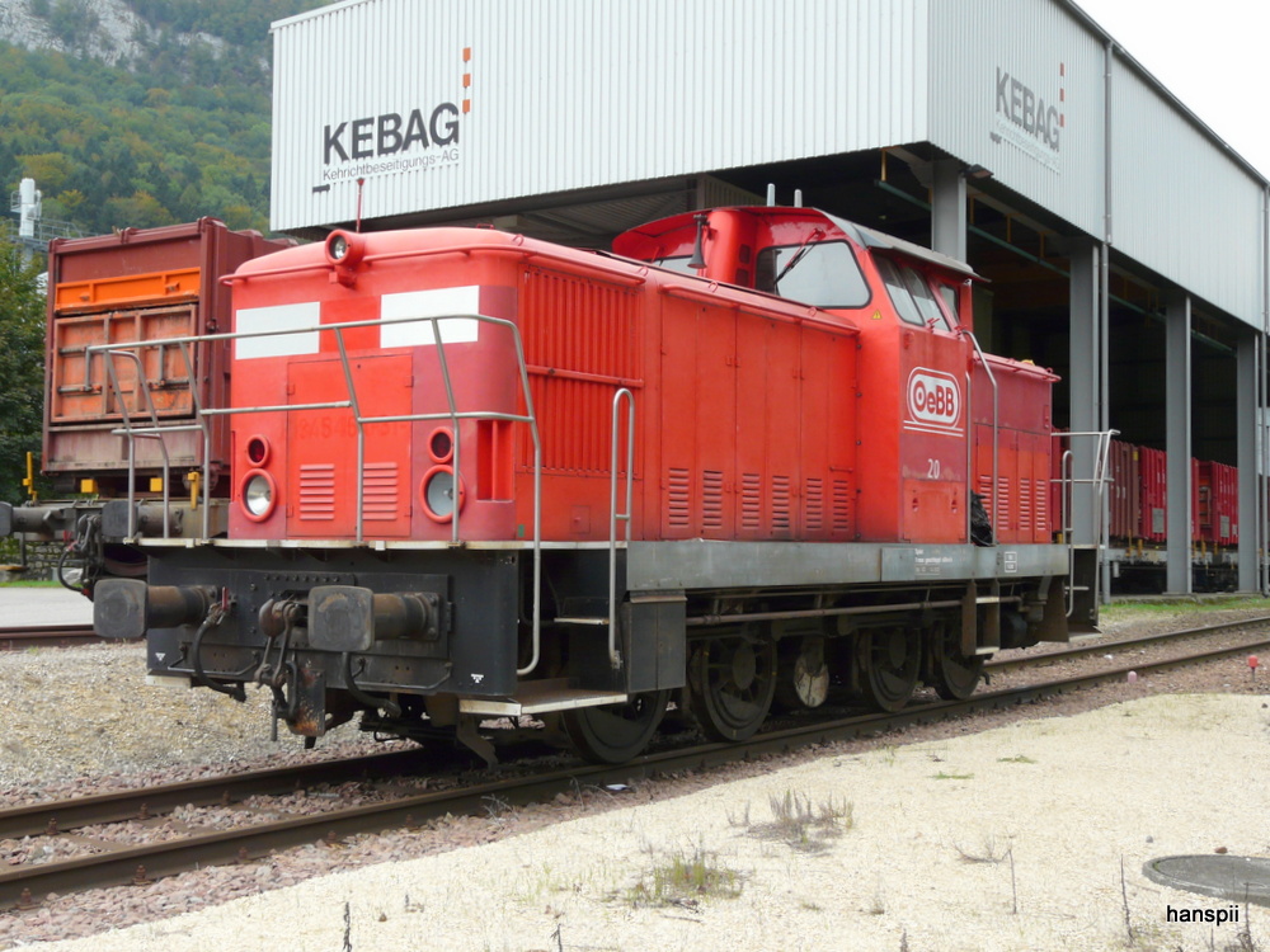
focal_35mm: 45
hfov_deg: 42.1
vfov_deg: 32.2
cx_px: 635
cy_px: 476
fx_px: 1651
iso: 100
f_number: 3.6
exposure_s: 1/125
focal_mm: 7.4
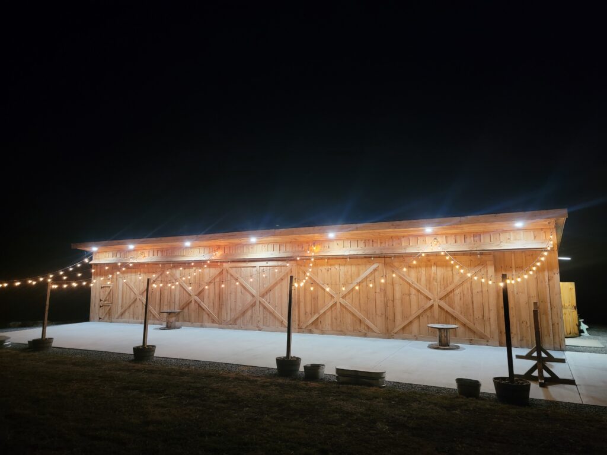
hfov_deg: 71.6
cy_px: 228
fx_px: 421
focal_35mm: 24
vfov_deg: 56.8
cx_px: 304
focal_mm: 6.7
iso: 640
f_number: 1.8
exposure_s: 1/24
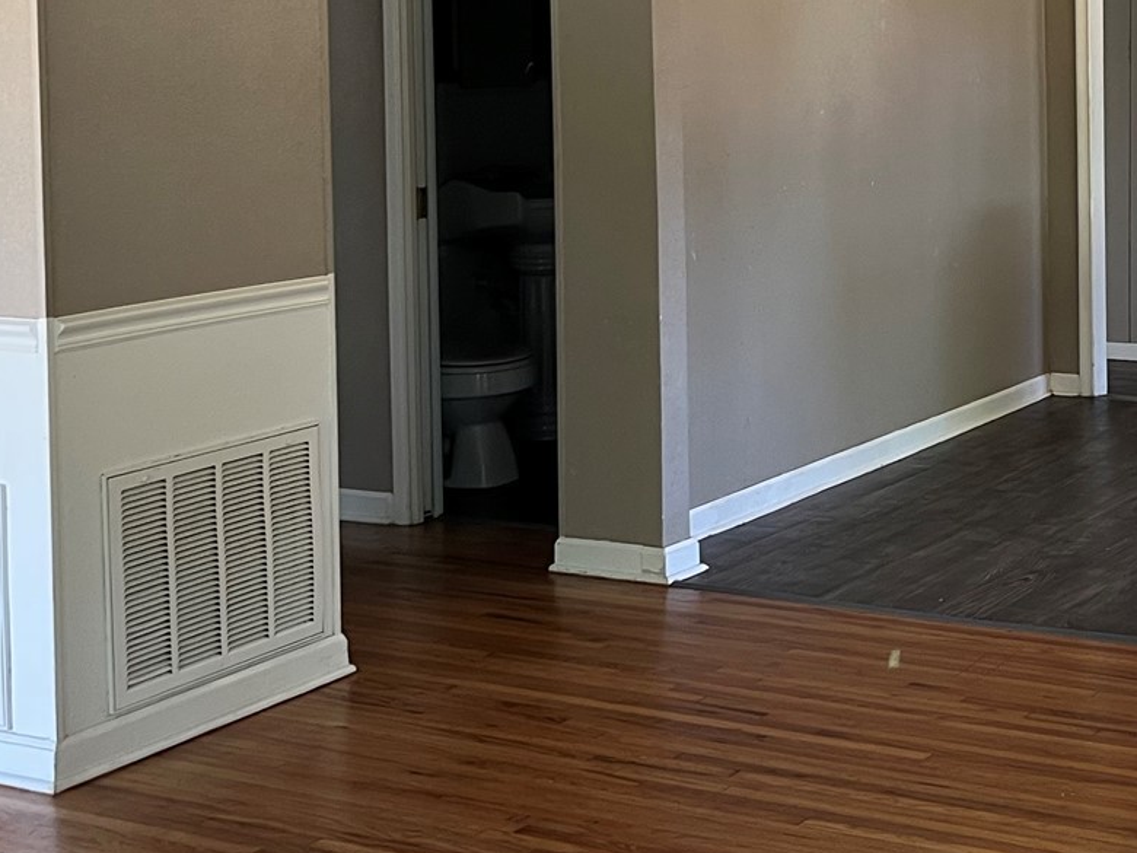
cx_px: 985
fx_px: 2102
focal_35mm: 64
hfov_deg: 29.2
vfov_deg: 22.5
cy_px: 114
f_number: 1.6
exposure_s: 1/60
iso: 80
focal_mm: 5.1
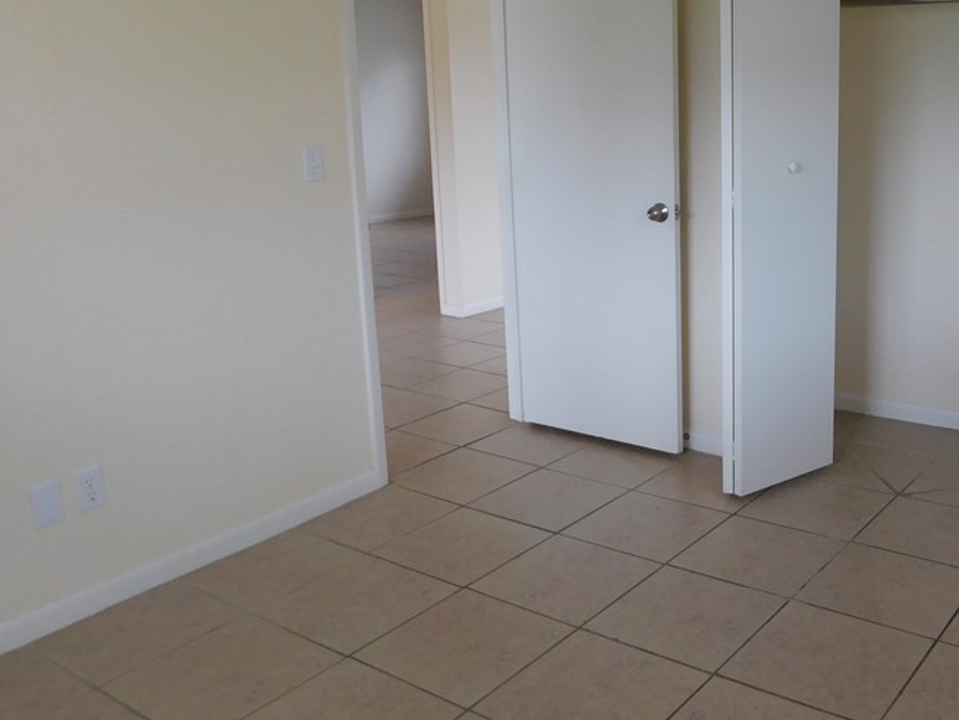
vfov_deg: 39.5
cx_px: 679
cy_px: 277
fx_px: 998
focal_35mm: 36
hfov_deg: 49.9
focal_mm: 4
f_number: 3
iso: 125
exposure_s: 1/30
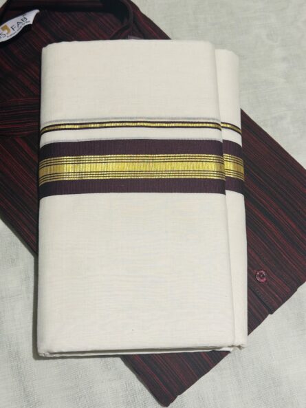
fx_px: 566
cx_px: 153
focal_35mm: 48
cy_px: 204
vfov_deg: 39.6
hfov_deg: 30.3
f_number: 1.78
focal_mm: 6.86
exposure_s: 1/60
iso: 100
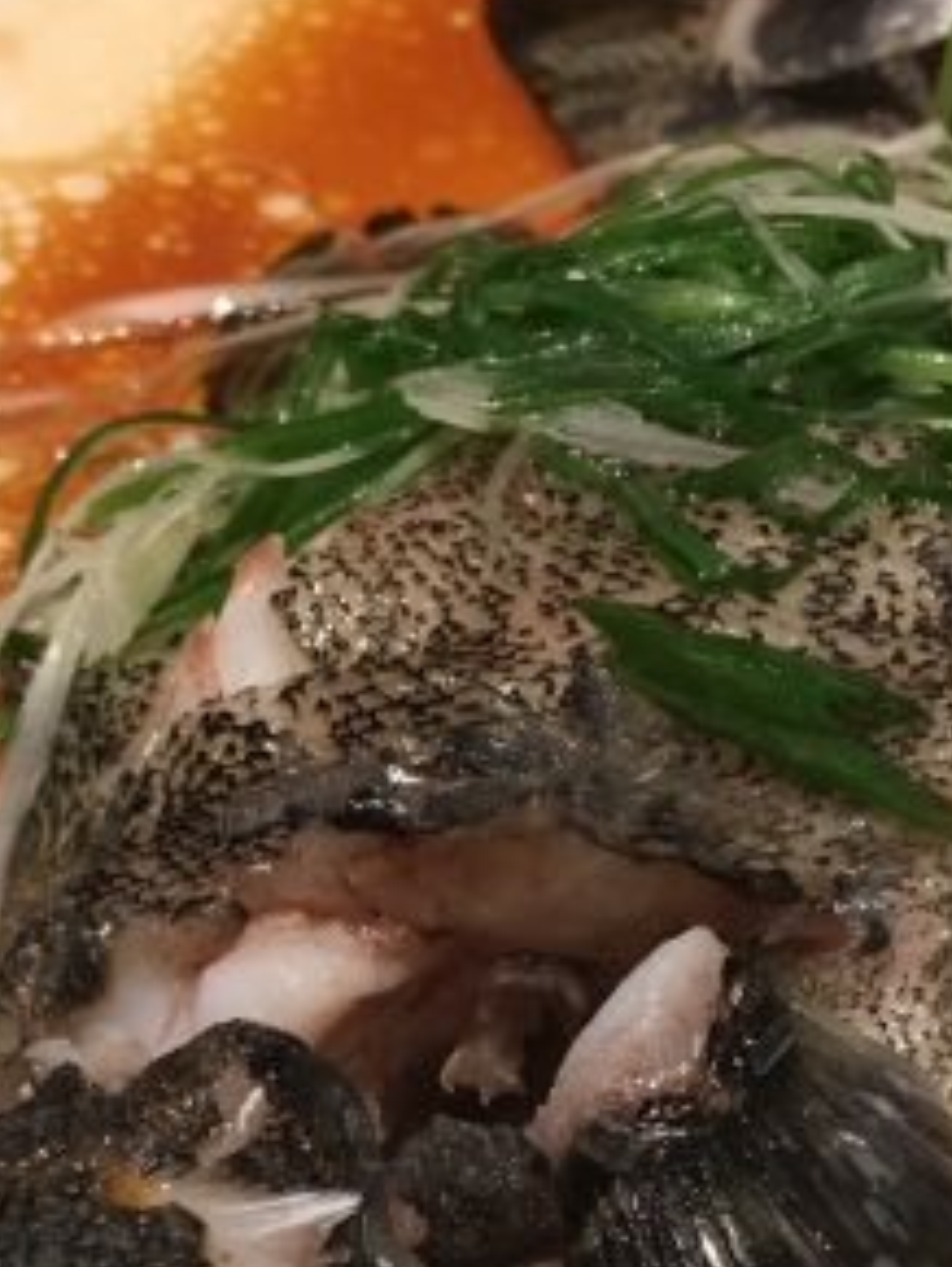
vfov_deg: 26.5
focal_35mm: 70
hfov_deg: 21.0
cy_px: 1219
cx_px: 343
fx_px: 2563
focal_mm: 4.15
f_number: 2.2
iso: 50
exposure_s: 1/33
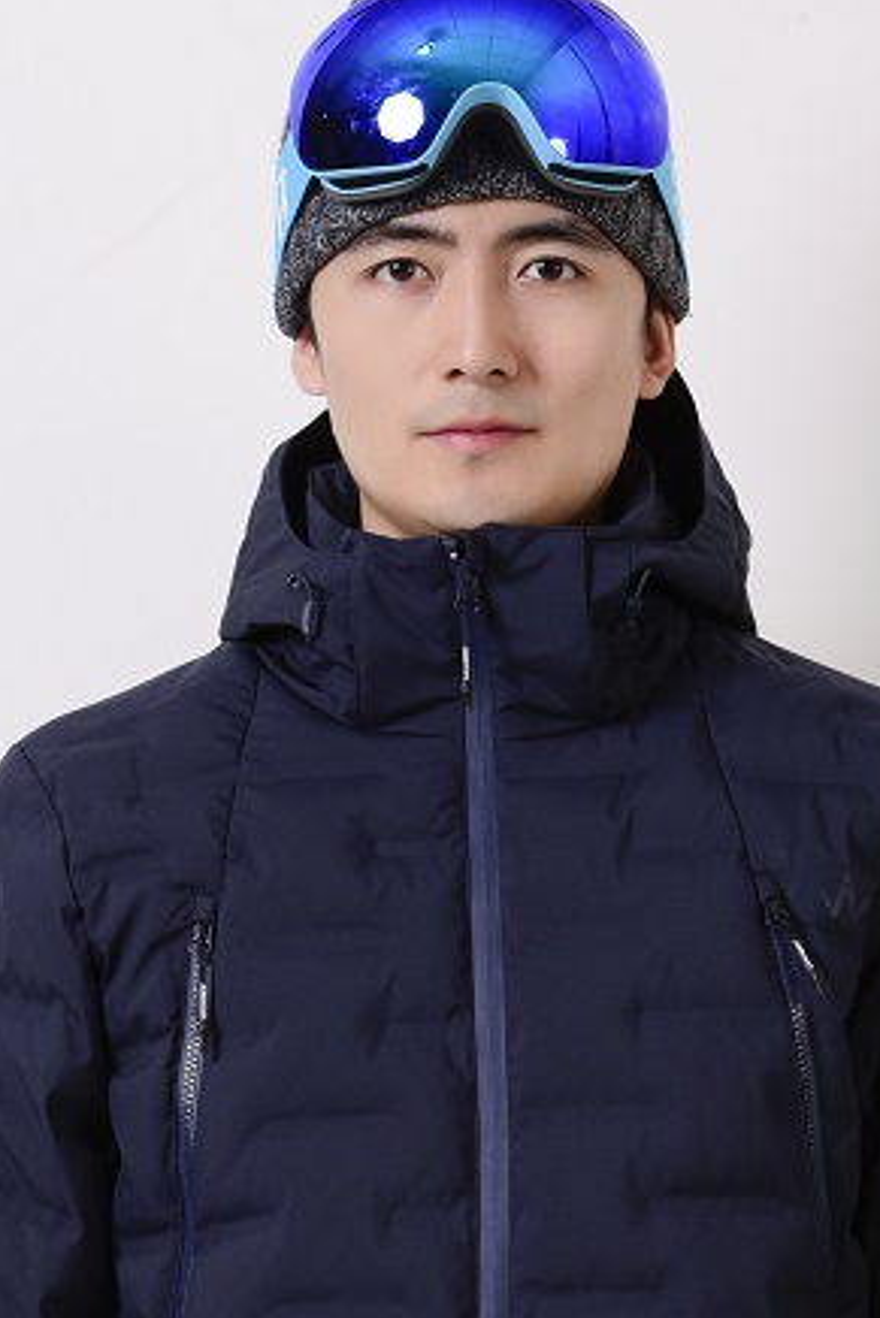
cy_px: 2010
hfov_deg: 3.1
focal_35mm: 447
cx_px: 487
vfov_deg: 4.6
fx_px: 16376
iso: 125
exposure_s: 1/160
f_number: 9
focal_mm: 130
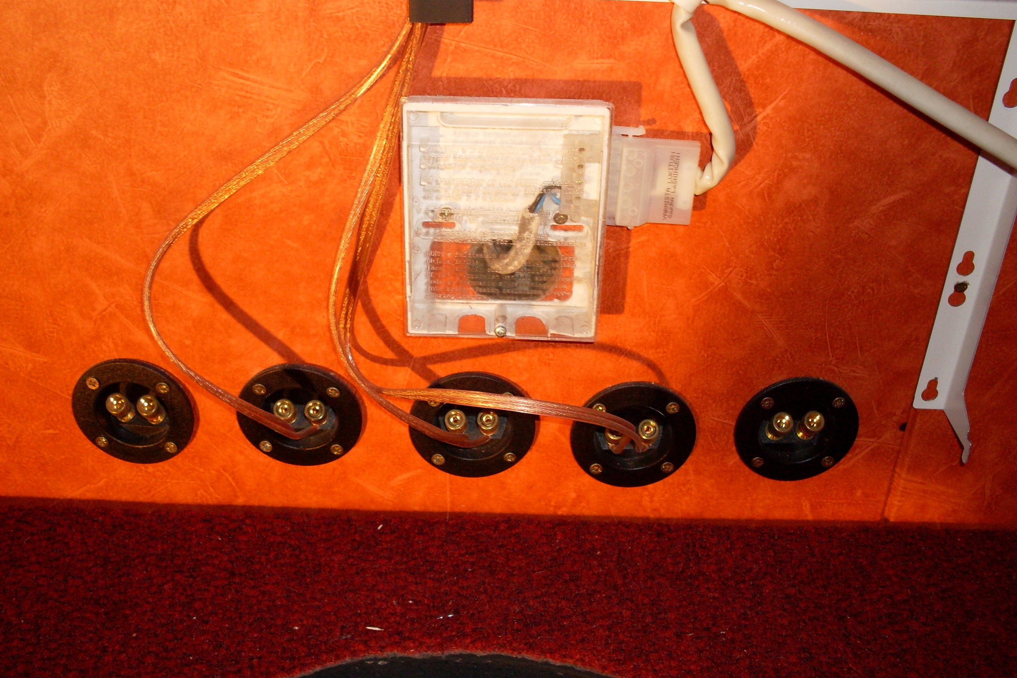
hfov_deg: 48.5
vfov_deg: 33.4
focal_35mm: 40
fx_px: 1130
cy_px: 350
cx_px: 511
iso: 100
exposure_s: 1/45
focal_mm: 6.3
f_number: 2.8
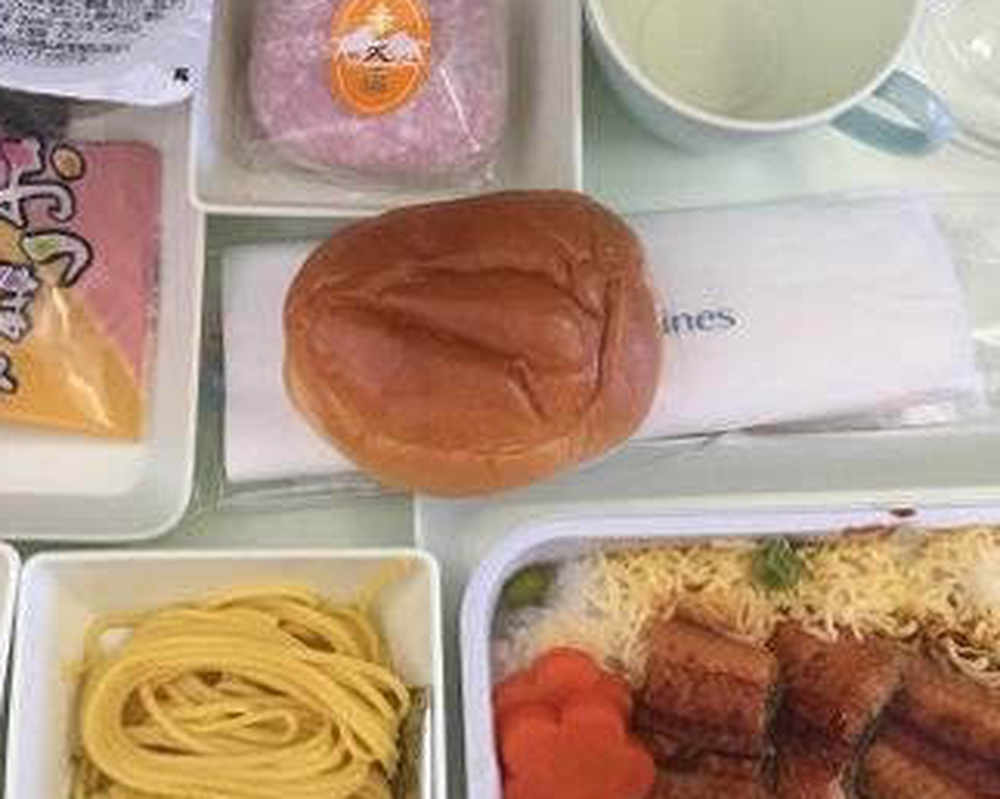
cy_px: 348
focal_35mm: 57
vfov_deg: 26.6
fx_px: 1686
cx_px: 396
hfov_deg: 32.9
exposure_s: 1/30
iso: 160
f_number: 2.2
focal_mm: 4.15
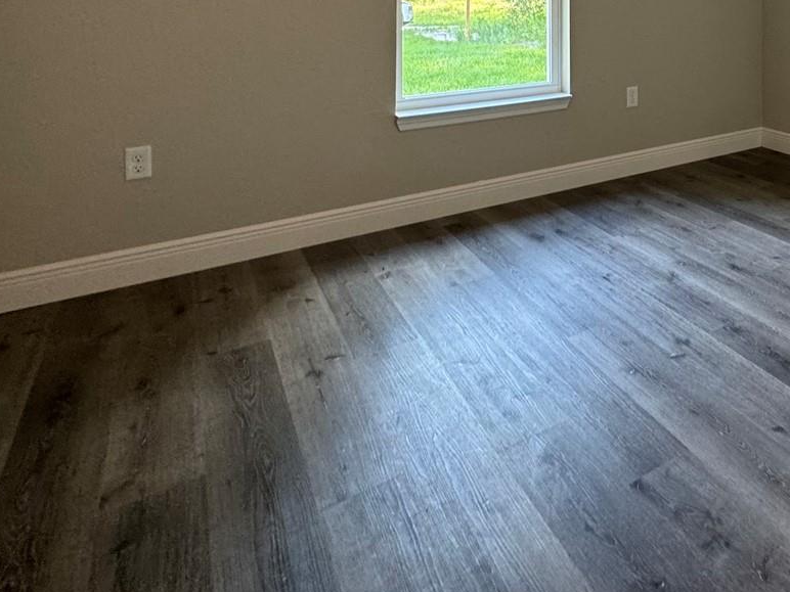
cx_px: 708
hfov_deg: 54.0
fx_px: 662
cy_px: -16
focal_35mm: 29
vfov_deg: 41.2
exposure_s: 1/60
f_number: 2.2
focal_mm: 2.22
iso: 200
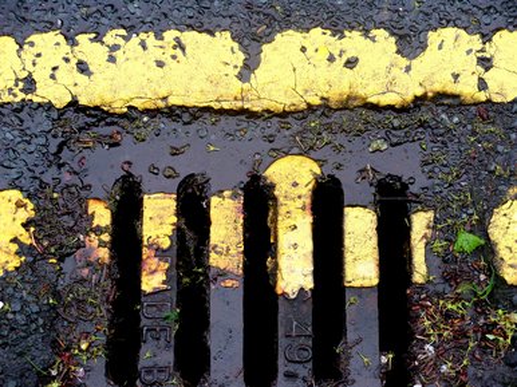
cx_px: 258
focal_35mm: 85
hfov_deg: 23.0
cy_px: 194
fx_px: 1269
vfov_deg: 17.3
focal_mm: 18.9
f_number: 3.4
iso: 200
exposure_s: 1/90
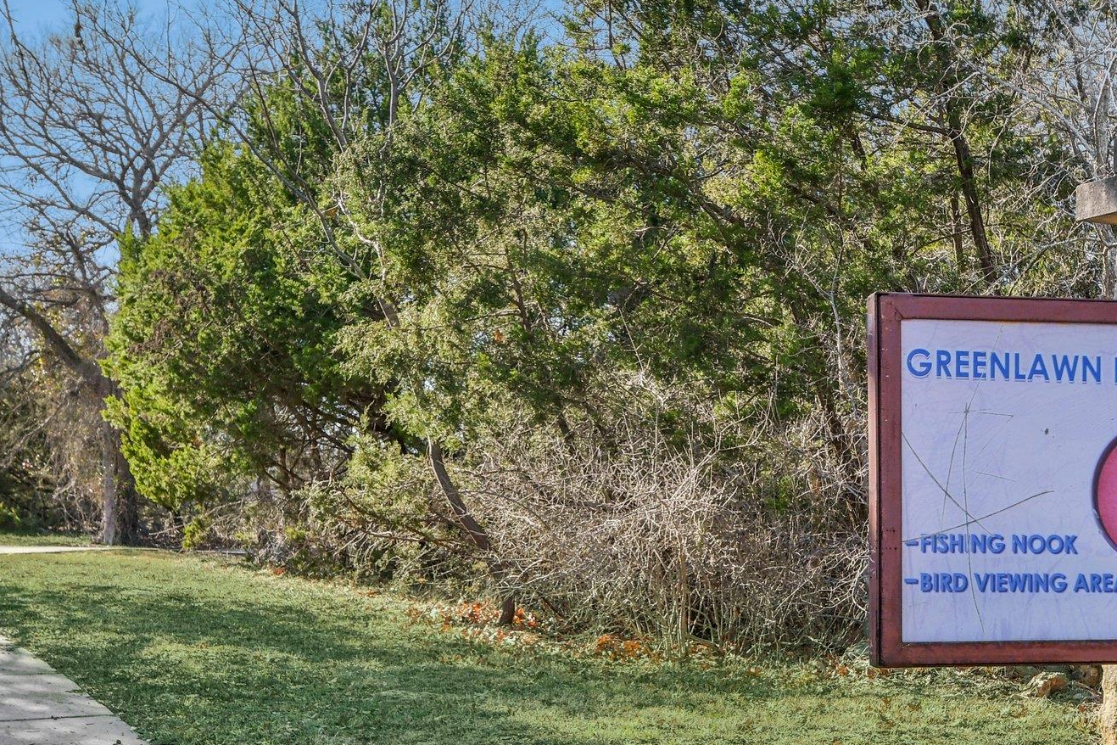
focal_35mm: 56
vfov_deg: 24.1
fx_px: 1737
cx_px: 680
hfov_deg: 35.5
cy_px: 493
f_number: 8
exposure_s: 1/400
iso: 400
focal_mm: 24
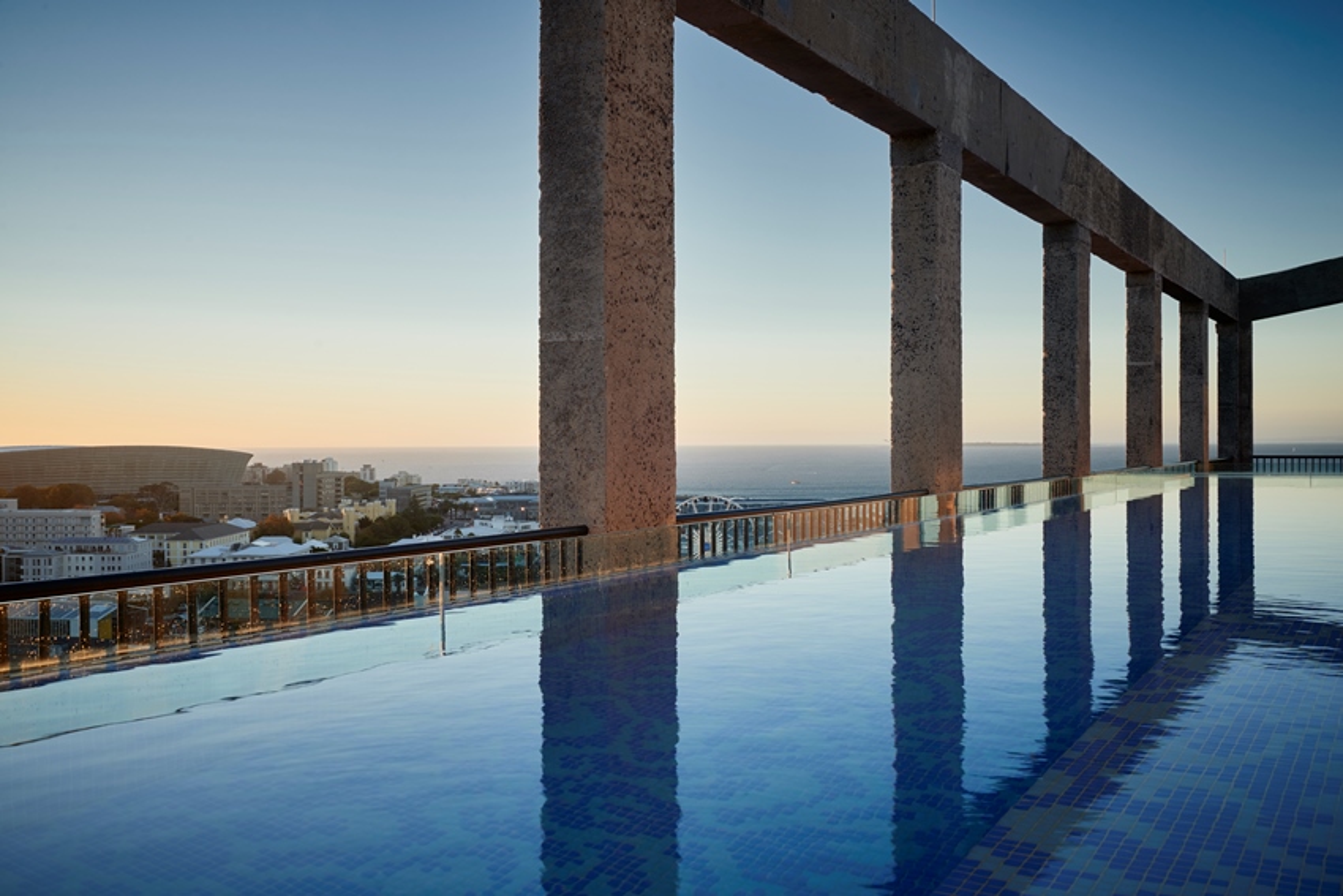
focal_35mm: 34
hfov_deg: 55.8
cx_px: 672
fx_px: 1269
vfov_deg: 38.9
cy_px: 448
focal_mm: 34
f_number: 11
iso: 100
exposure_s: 1/20
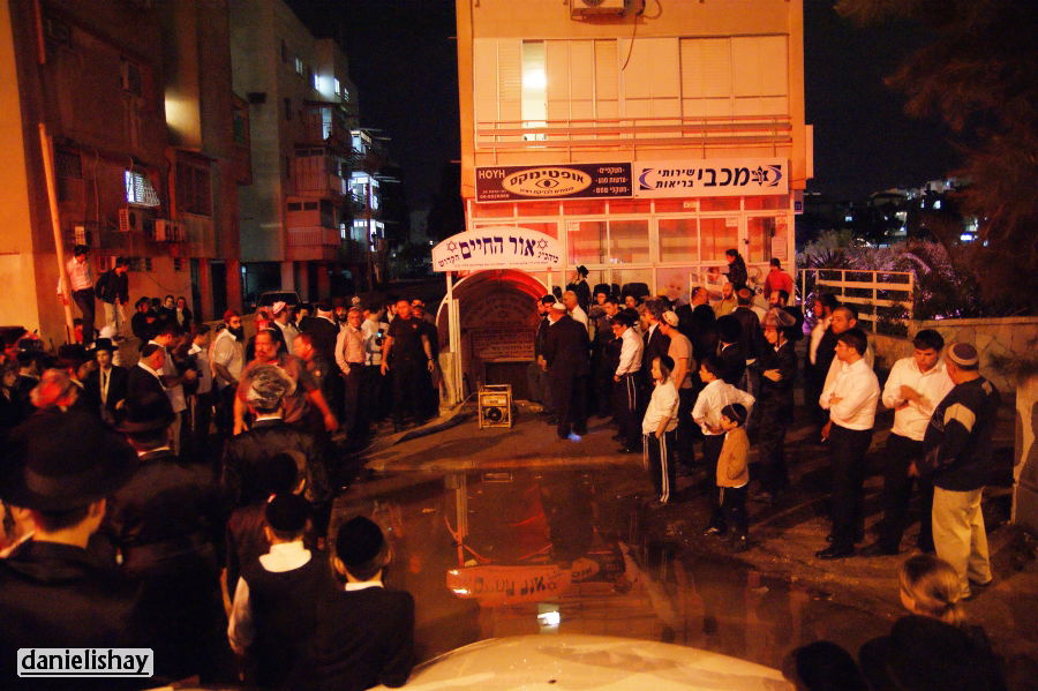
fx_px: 735
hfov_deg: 70.5
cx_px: 519
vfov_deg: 50.4
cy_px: 346
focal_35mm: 26
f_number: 2.8
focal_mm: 17
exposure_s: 1/13
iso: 1600
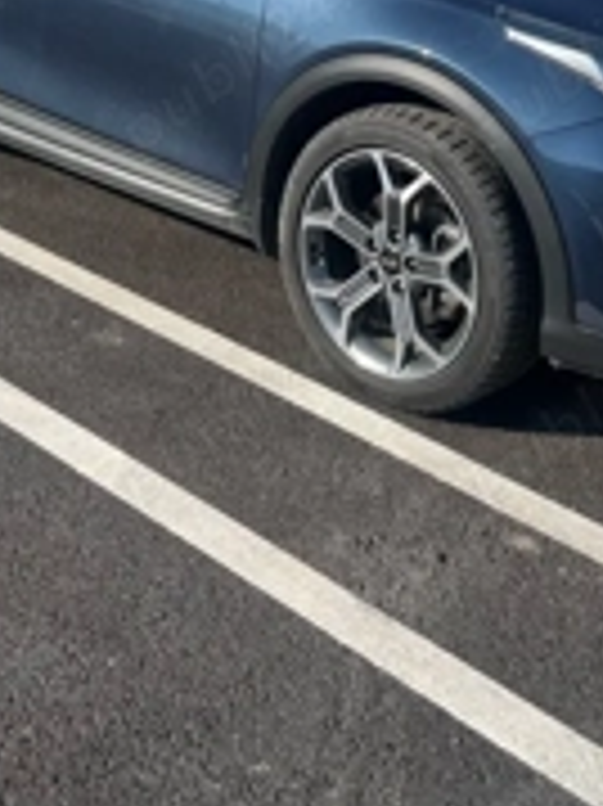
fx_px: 1349
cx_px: 356
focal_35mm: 58
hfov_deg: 25.2
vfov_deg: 31.8
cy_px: 99
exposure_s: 1/2688
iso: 50
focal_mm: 5.1
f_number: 1.6
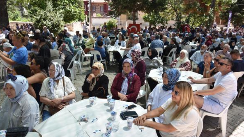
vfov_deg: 44.2
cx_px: 121
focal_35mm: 26
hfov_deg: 71.9
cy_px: 56
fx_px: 168
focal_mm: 24
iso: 500
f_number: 8
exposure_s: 1/250
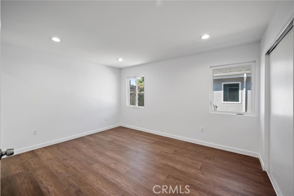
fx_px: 114
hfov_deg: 104.3
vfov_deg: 81.1
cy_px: 98
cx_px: 147
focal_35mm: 14
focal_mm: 14
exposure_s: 1/3
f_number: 8
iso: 100
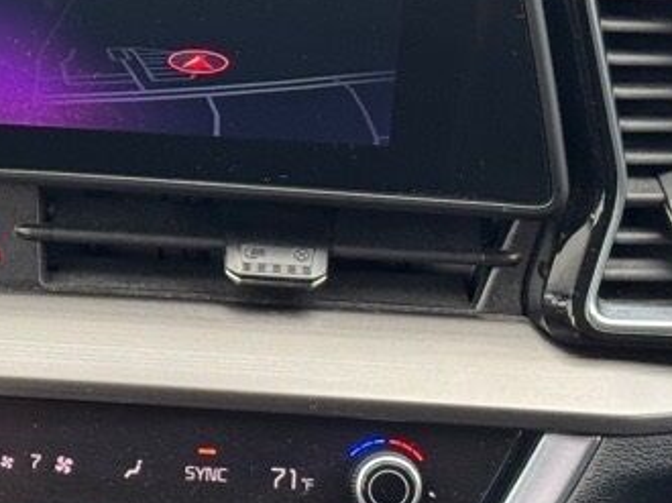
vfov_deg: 9.9
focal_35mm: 149
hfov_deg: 12.9
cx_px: -149
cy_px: 265
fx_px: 2890
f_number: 1.78
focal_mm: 6.76
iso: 100
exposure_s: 1/113
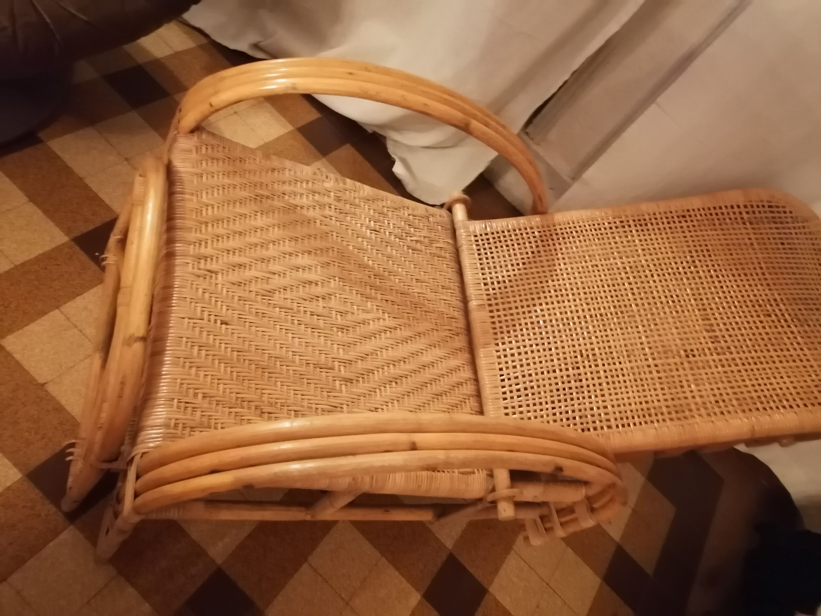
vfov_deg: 51.4
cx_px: 410
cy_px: 308
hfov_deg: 65.3
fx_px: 640
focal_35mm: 27
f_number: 1.8
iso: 2500
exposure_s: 1/14.3
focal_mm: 5.3
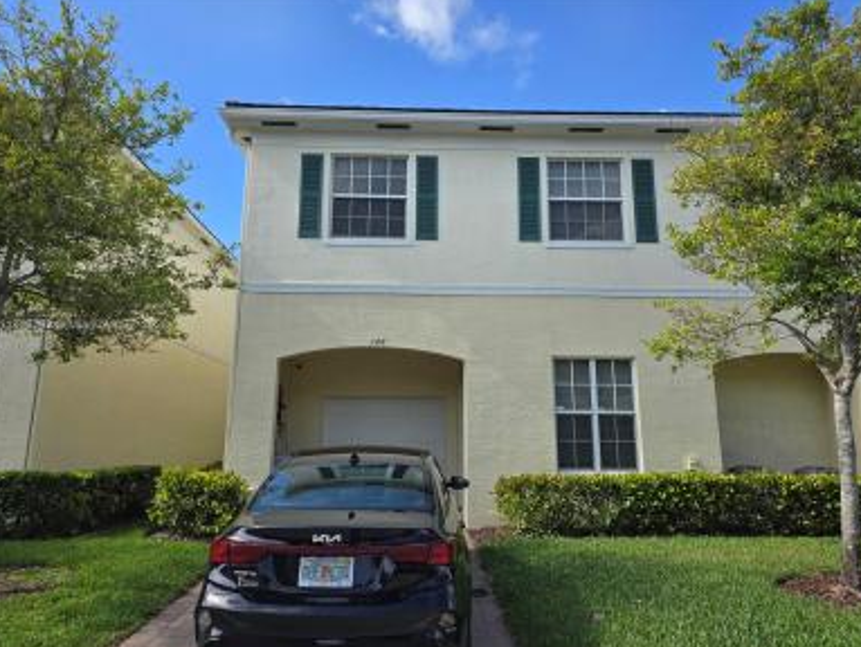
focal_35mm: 24
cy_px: 326
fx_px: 598
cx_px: 438
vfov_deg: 56.9
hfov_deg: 71.5
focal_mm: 6.3
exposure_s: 1/518
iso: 12
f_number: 1.7
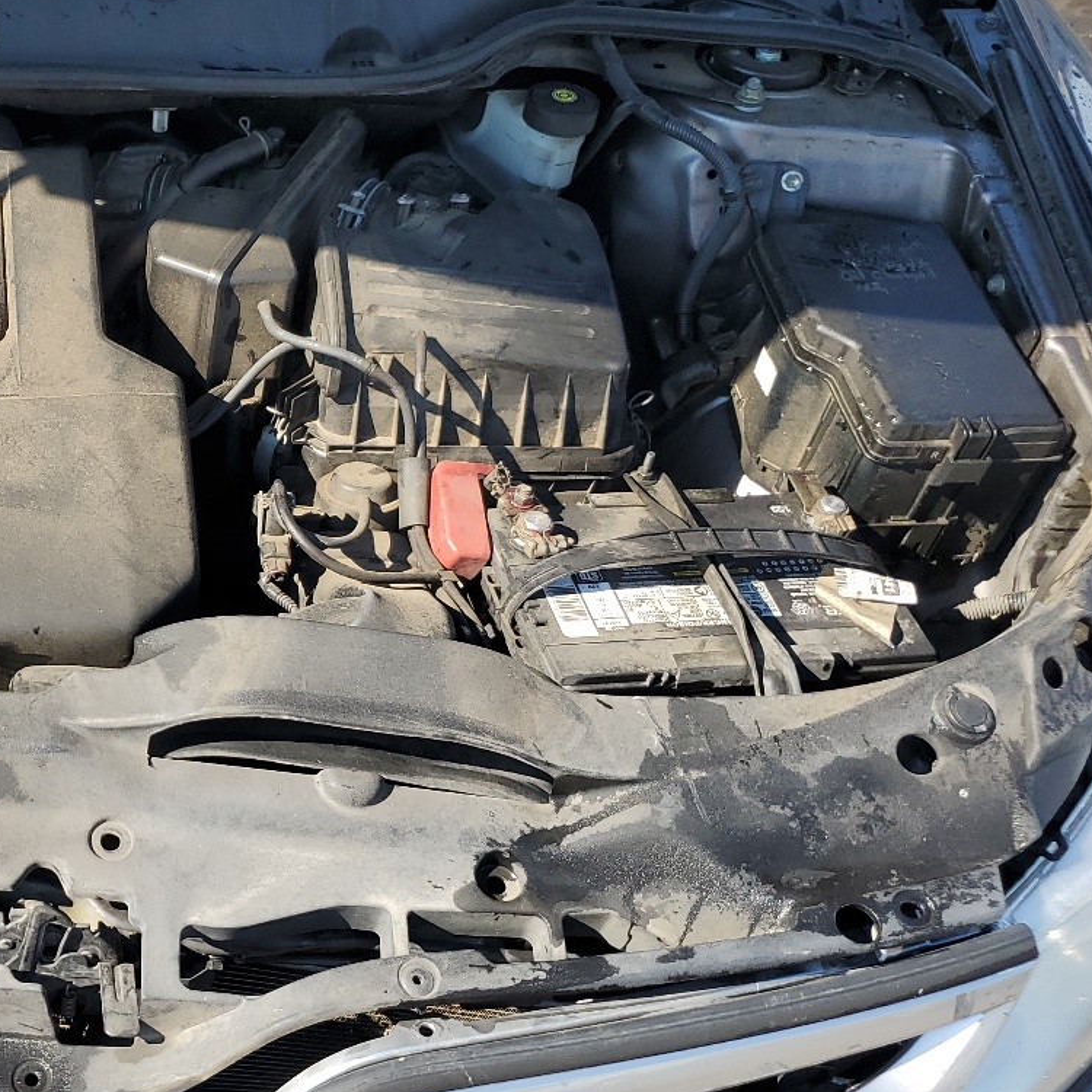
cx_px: -9
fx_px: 1749
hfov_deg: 31.9
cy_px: 550
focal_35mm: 49
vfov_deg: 34.7
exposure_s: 1/1111
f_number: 1.5
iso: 50
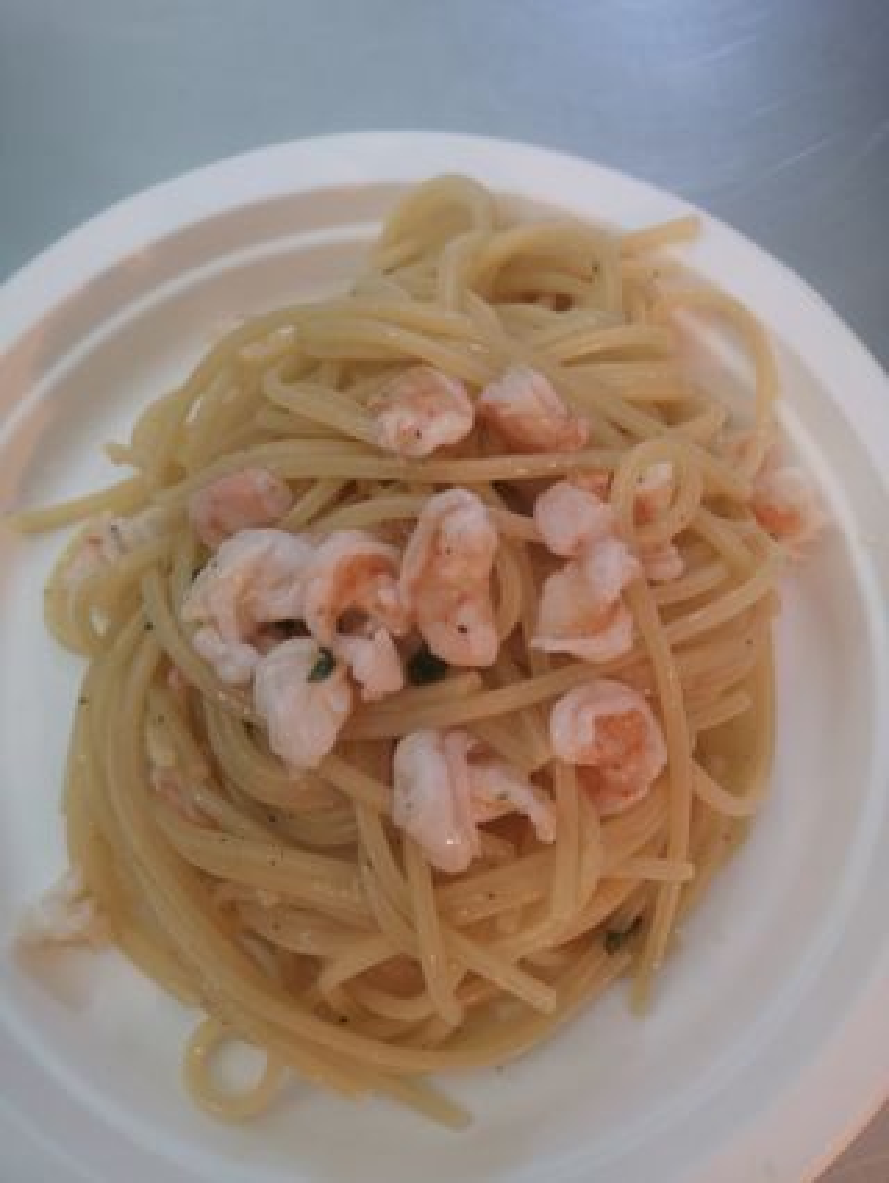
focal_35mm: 27
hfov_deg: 51.4
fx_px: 924
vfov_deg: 65.3
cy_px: 592
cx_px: 444
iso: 160
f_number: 1.8
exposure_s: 1/33.3
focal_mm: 5.58
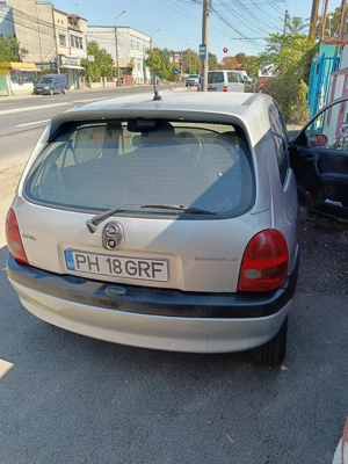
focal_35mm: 27
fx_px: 362
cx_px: 174
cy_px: 232
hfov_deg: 51.4
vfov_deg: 65.3
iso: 100
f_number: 1.9
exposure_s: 1/214
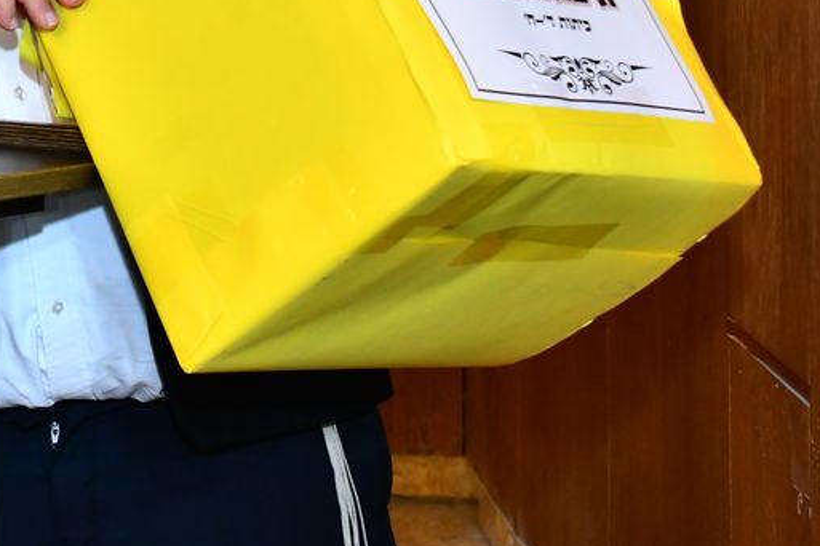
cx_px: -80
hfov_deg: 15.2
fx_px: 2984
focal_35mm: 131
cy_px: -170
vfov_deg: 10.2
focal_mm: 48
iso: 2000
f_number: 5.6
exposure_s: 1/100
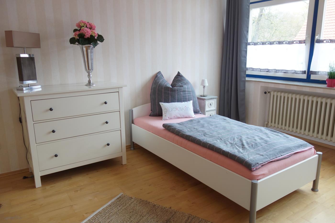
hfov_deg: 65.5
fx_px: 261
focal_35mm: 28
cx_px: 168
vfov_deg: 46.4
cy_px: 112
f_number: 1.8
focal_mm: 10.4
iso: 125
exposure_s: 1/30
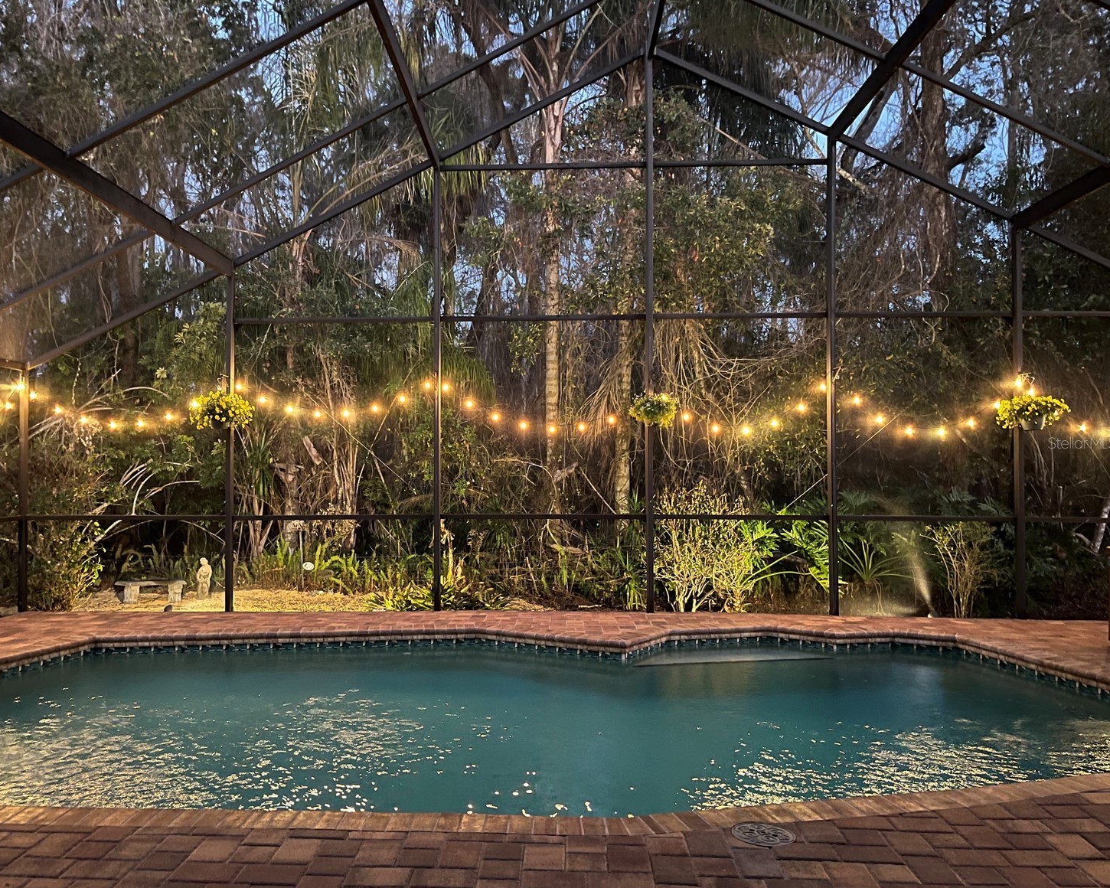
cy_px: 442
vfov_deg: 51.5
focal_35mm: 28
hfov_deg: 62.1
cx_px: 508
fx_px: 920
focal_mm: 5.1
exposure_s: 1/12
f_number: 1.6
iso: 500
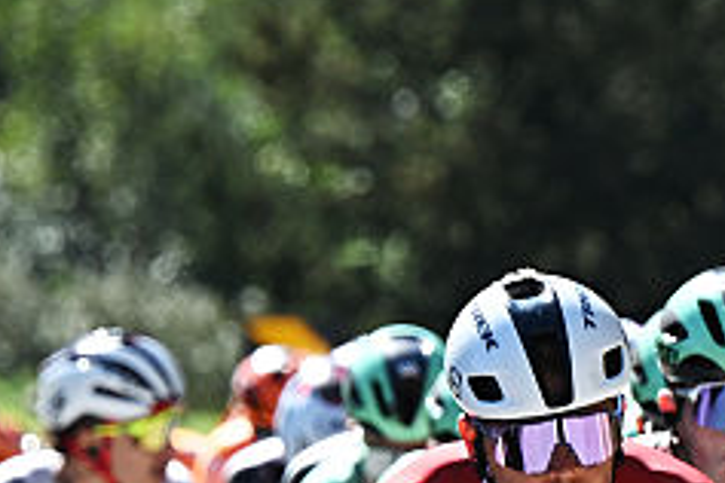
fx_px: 20882
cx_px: 1162
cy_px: 1024
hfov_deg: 2.0
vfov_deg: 1.3
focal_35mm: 1037
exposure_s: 1/800
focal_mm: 160
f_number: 5
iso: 200
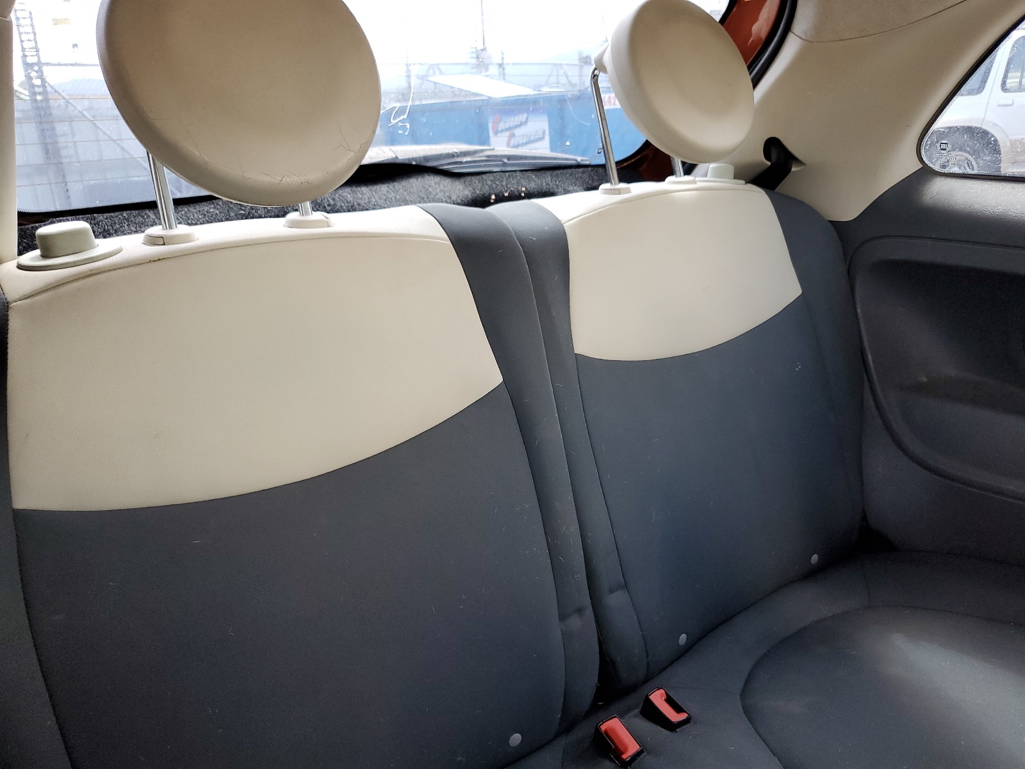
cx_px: 512
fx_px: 770
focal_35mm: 26
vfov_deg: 53.1
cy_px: 384
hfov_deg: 67.3
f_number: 1.5
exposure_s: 1/120
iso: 73
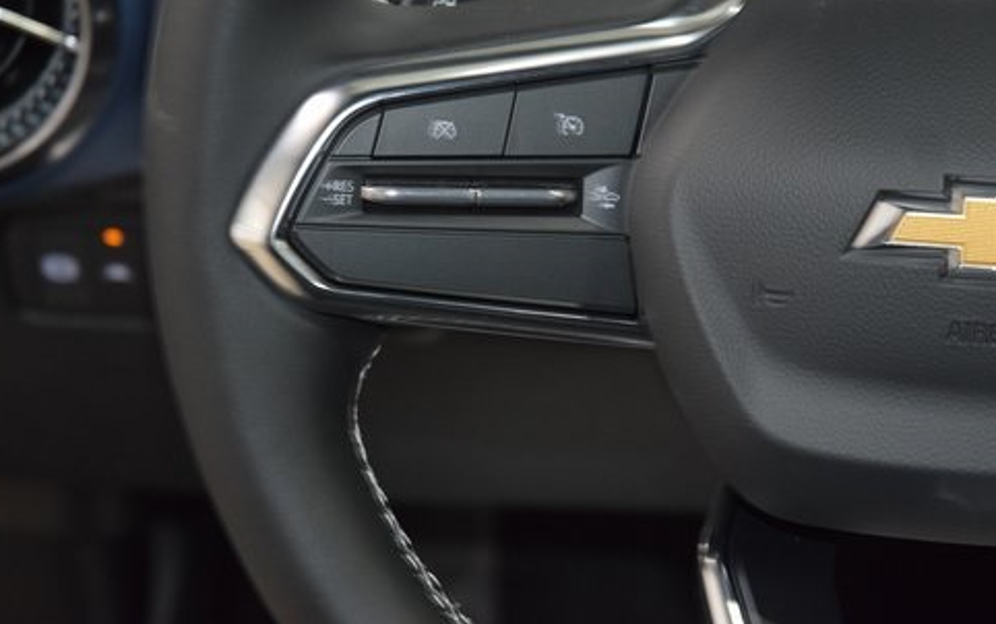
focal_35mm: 142
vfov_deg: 9.2
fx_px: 3857
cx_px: 504
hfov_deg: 14.7
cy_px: 191
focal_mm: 70
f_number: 4.5
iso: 2200
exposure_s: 1/50
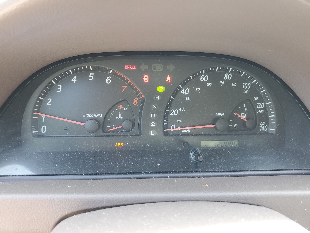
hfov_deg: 67.3
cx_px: 155
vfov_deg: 53.1
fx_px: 233
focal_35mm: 26
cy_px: 116
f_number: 1.5
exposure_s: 1/60.2
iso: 67
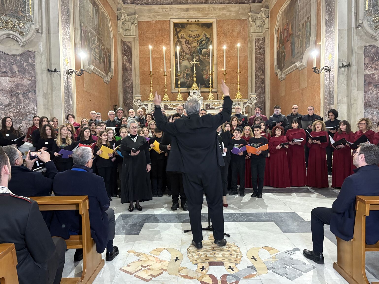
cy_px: 139
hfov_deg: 65.3
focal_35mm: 27
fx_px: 296
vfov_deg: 51.4
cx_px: 189
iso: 640
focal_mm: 5.96
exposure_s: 1/25
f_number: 1.6
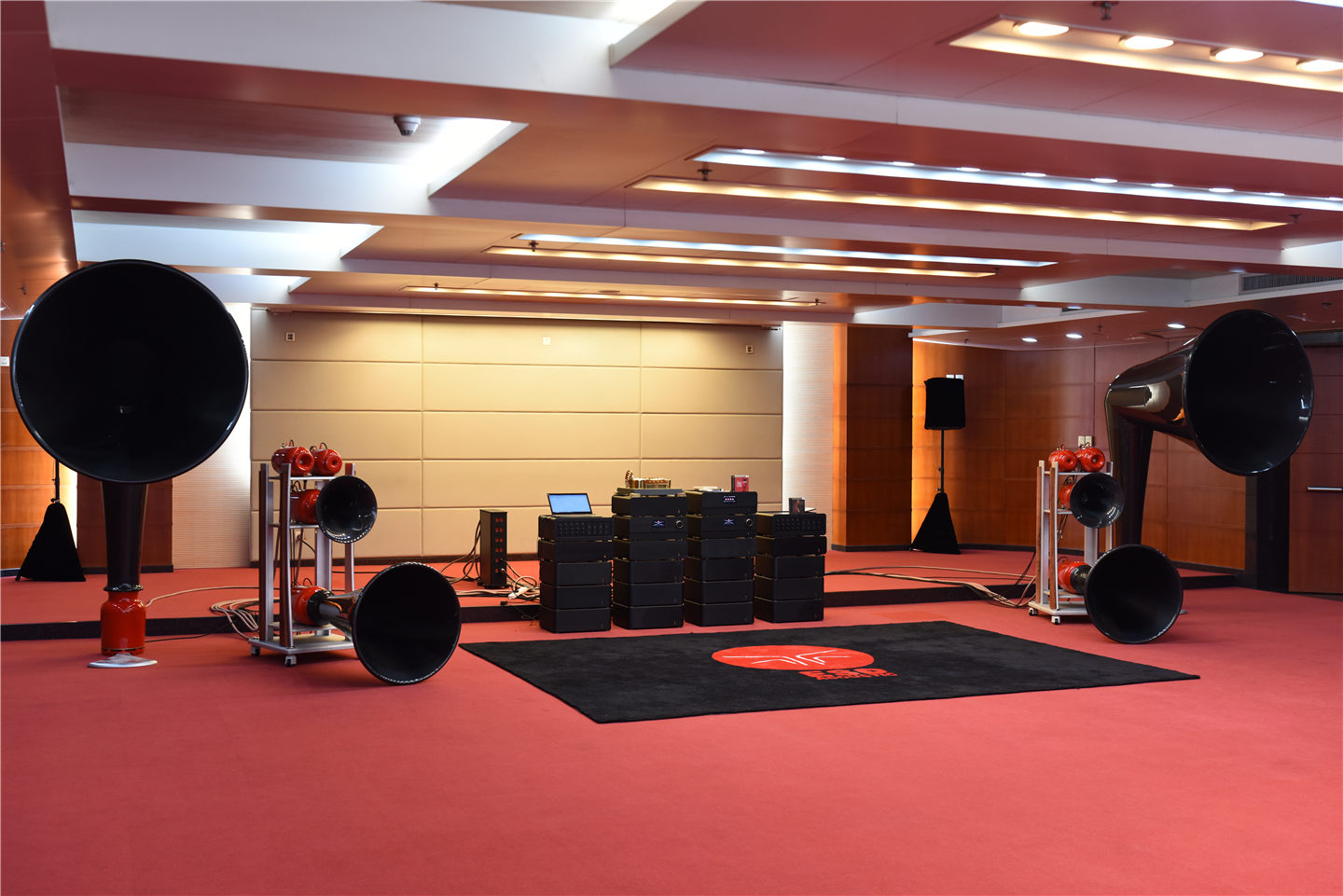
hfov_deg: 48.4
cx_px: 672
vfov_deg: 33.4
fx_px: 1493
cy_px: 448
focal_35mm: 40
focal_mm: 40
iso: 640
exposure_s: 1/40
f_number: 2.8
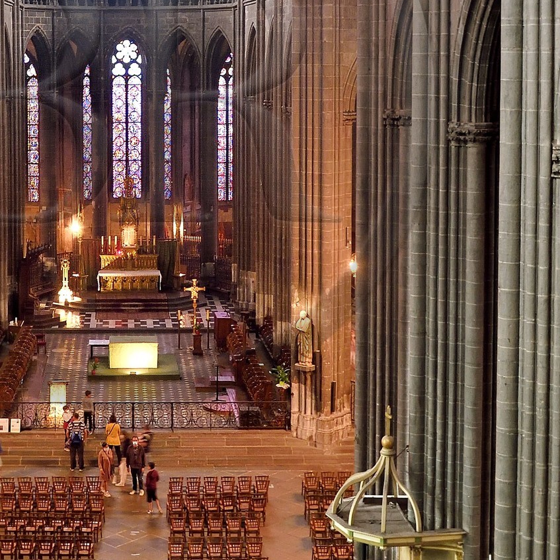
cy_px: 101
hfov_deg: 26.1
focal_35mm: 65
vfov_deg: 26.0
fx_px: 1190
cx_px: 127
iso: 1600
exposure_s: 1/5
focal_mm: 27
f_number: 6.3
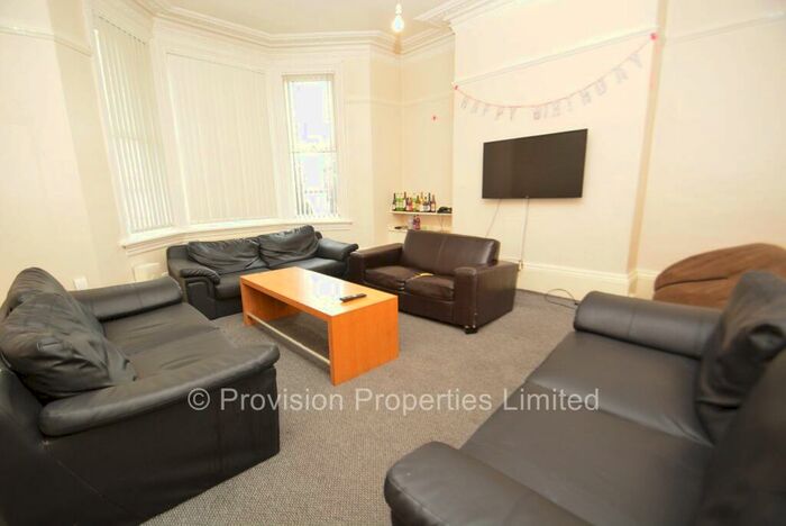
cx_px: 393
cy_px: 263
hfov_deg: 100.3
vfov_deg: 77.4
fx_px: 328
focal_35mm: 15
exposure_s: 1/60
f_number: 4
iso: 900
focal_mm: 10
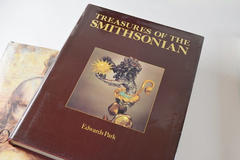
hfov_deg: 43.6
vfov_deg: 29.9
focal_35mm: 45
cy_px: 80
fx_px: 300
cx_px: 120
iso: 400
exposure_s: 1/100
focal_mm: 30
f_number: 5
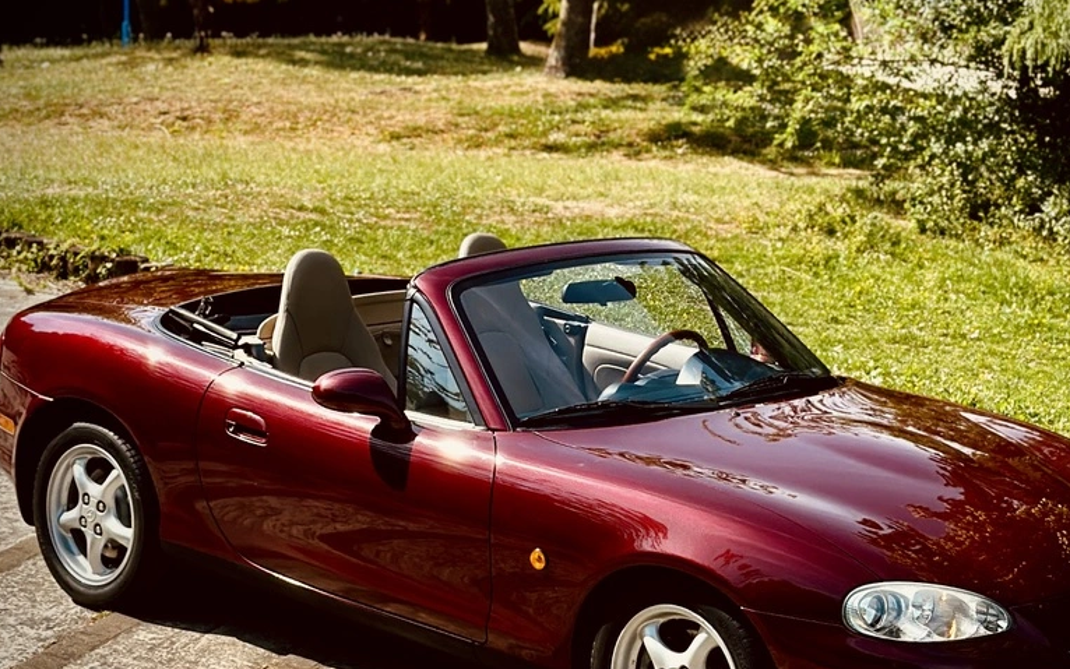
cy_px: 436
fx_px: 1983
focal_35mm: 68
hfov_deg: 30.1
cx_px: 616
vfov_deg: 19.1
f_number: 1.78
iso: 100
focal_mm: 6.86
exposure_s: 1/3472
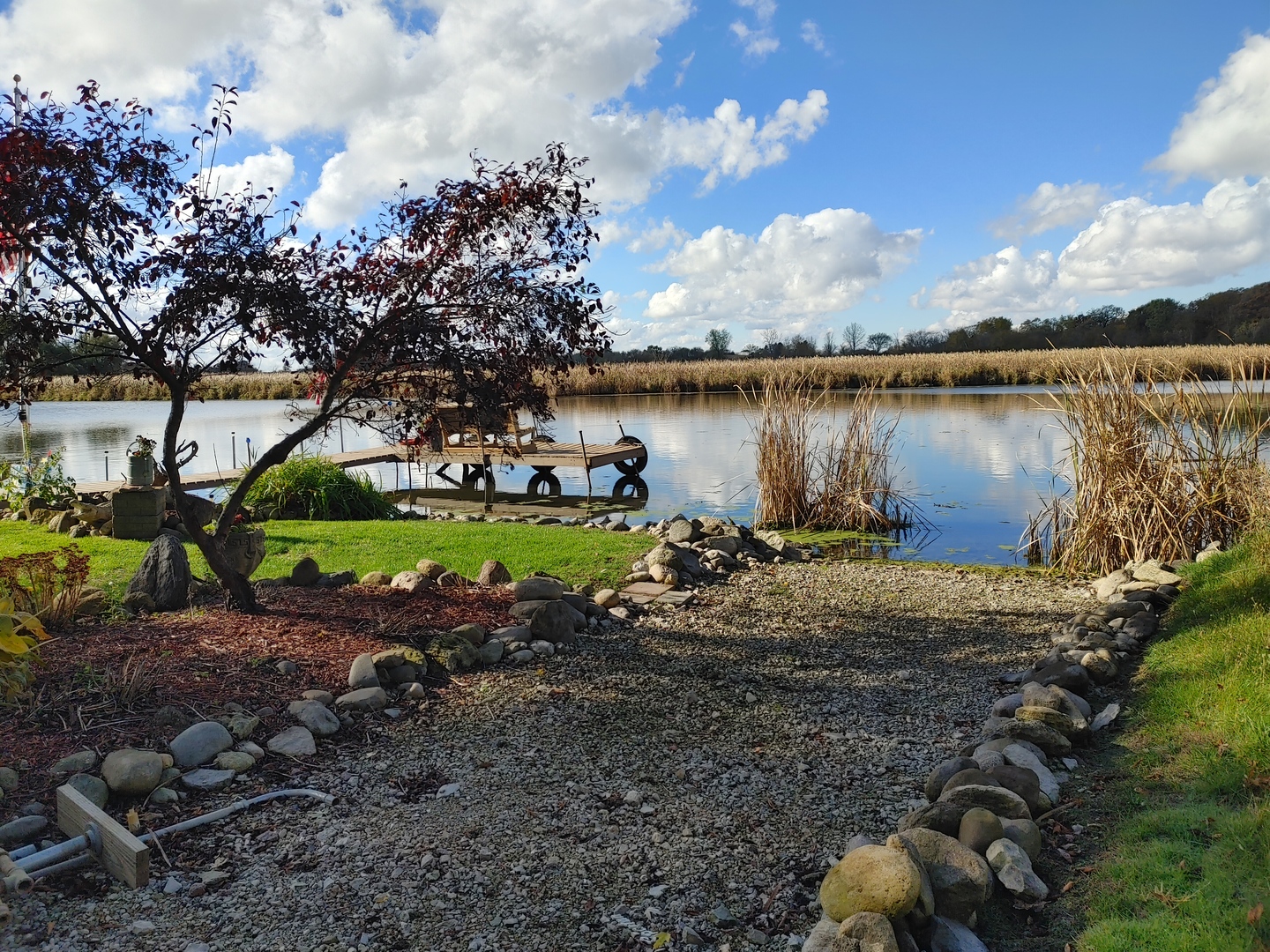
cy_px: 476
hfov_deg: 67.3
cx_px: 635
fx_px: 954
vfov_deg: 53.1
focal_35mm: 26
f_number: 1.8
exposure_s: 1/2041
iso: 50
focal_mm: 5.58
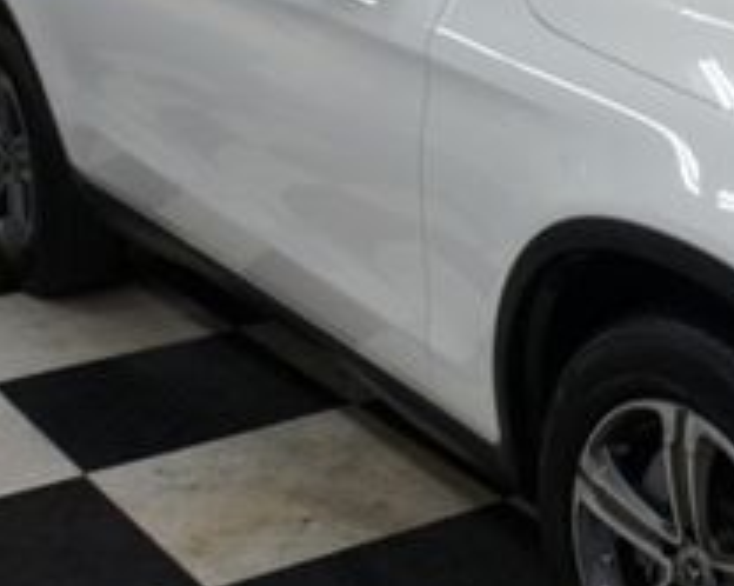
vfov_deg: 19.6
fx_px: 1693
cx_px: 783
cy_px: 201
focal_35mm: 78
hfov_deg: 23.2
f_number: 4.5
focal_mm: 18
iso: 200
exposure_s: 1/50
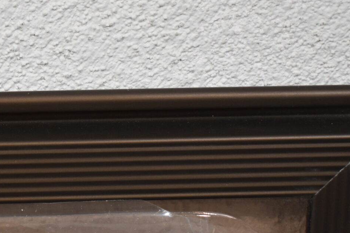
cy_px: 166
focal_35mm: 118
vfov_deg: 11.6
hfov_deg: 17.0
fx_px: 1150
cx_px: 8
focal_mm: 29
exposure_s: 1/250
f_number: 4.2
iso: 800
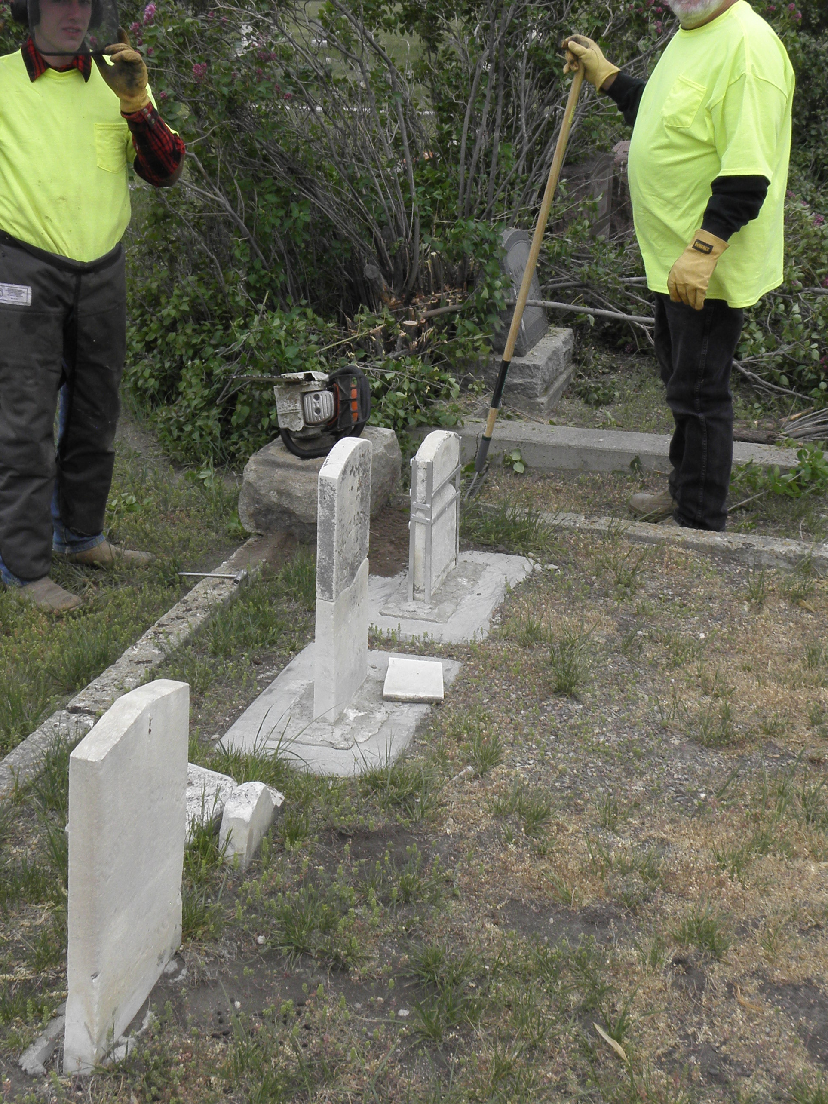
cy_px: 406
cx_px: 401
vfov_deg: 37.2
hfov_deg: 28.6
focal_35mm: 51
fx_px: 1627
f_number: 5.6
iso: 64
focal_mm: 5.9
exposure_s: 1/200
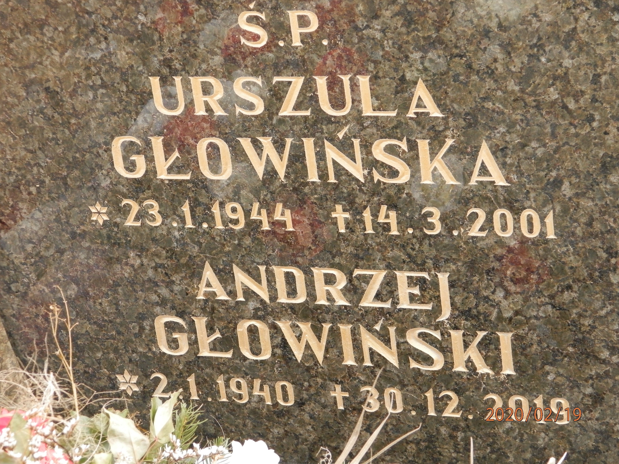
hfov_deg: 18.5
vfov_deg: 14.0
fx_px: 1895
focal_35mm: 106
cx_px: 310
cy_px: 232
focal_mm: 19
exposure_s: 1/100
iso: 200
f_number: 4.5
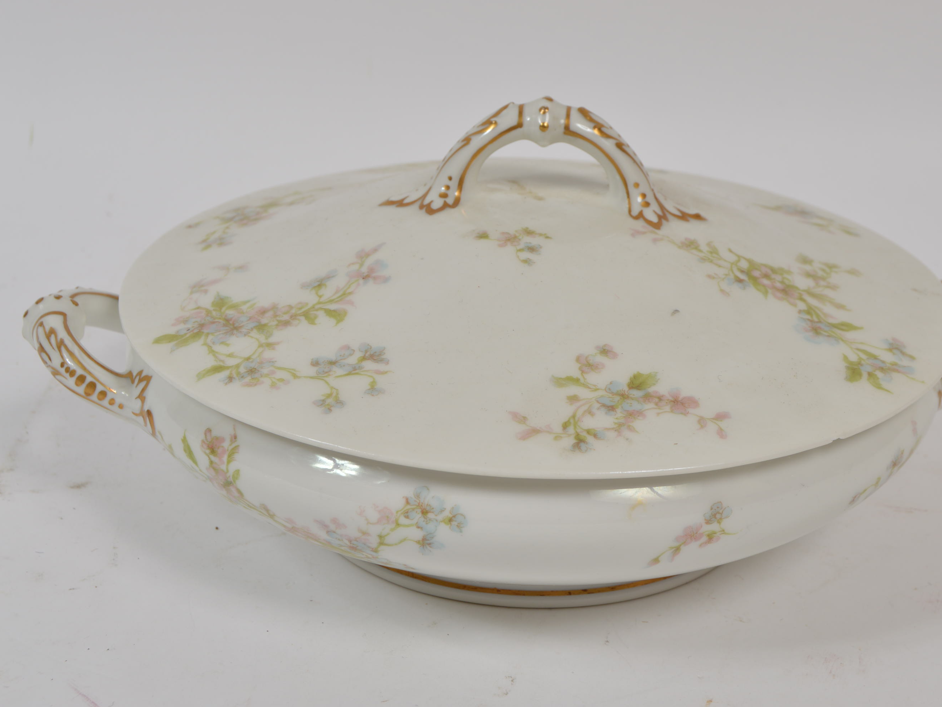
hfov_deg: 29.4
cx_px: 532
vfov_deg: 22.3
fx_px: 1796
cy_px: 356
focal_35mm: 66
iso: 100
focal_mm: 40
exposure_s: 1/60
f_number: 11
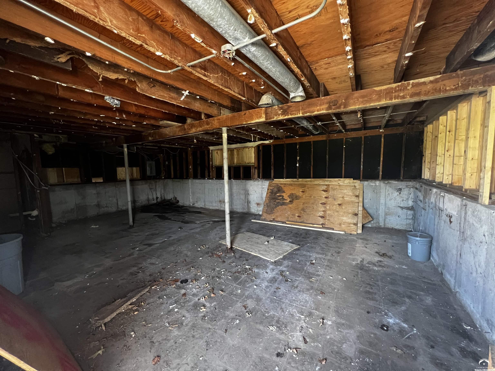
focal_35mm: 13
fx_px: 186
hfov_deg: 106.2
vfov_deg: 89.9
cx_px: 248
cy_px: 186
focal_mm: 1.57
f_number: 1.8
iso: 640
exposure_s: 1/60
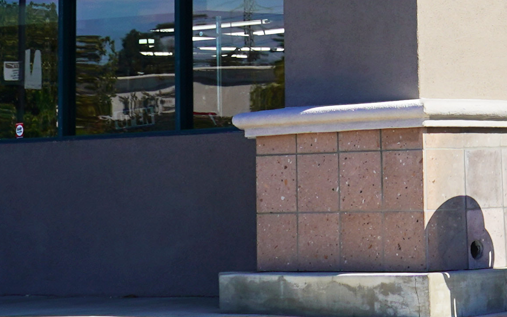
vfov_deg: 7.4
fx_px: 2349
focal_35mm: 170
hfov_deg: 12.2
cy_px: -332
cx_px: 467
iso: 100
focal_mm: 32
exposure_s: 1/640
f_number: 5
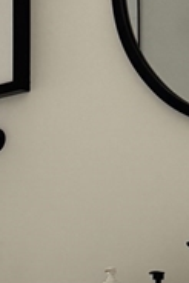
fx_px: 817
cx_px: -117
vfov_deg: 19.0
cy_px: 294
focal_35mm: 104
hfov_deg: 12.4
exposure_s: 1/30
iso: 1250
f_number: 1.78
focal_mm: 6.76
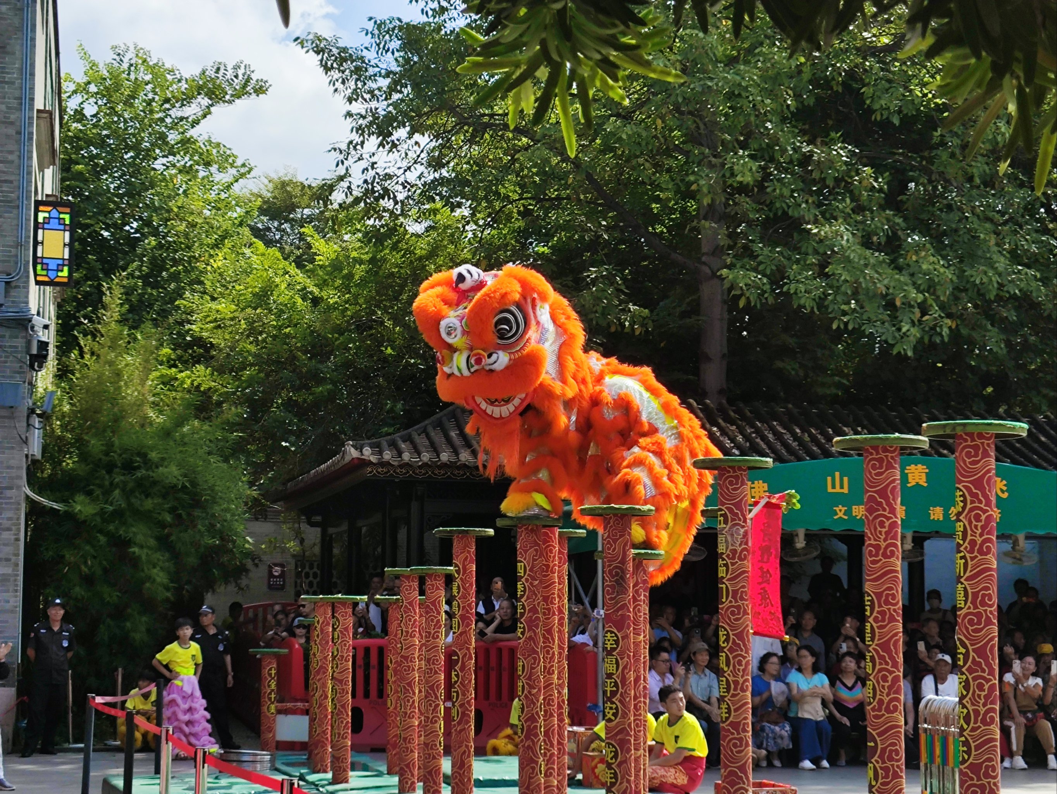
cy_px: 397
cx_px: 528
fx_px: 764
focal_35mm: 25
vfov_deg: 54.9
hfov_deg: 69.4
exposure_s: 1/1667
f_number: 1.79
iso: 50
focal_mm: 4.71
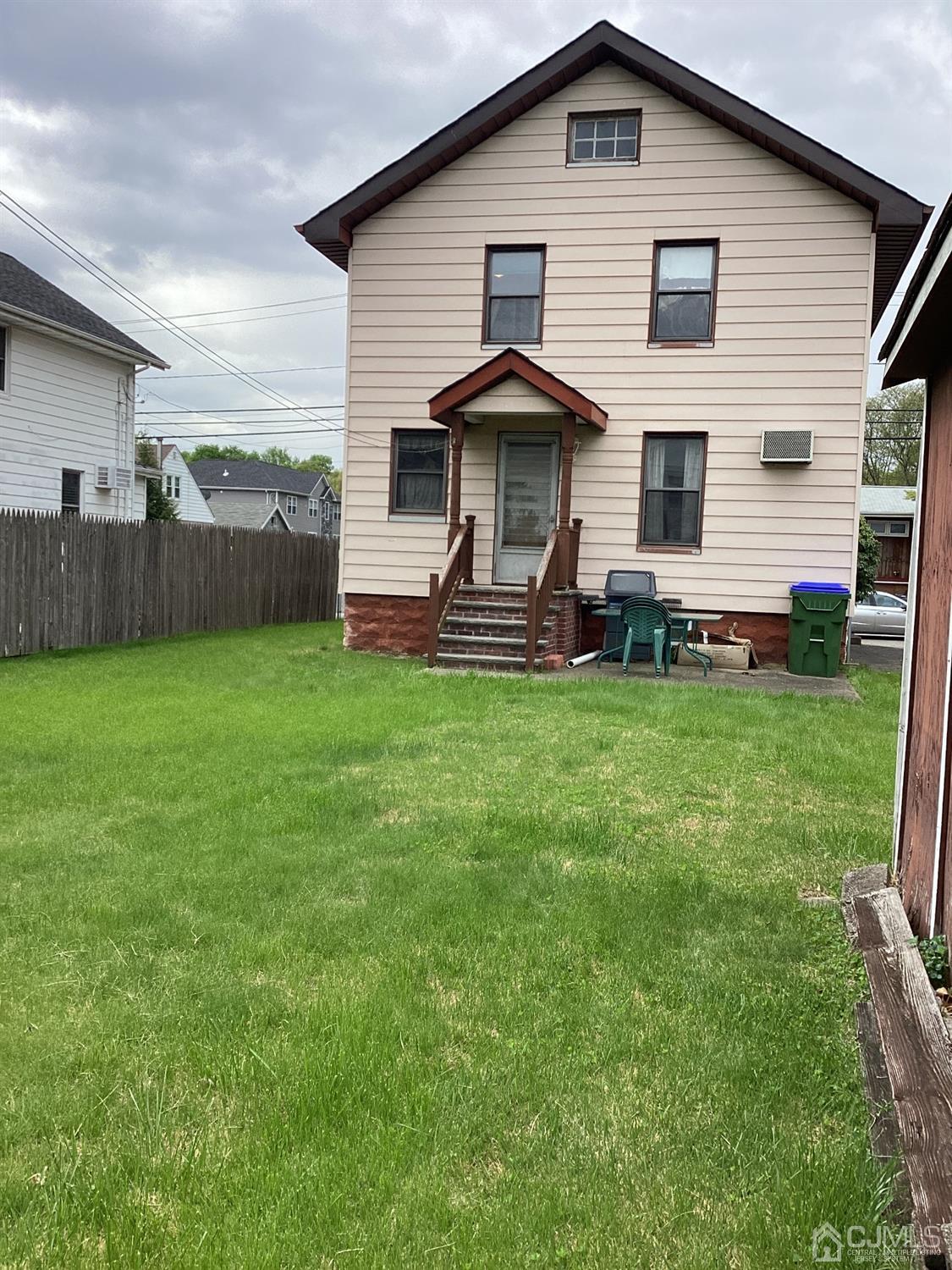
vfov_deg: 58.4
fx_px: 1137
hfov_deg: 45.4
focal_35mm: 31
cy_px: 635
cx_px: 476
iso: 25
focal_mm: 3.3
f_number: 2.4
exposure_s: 1/612
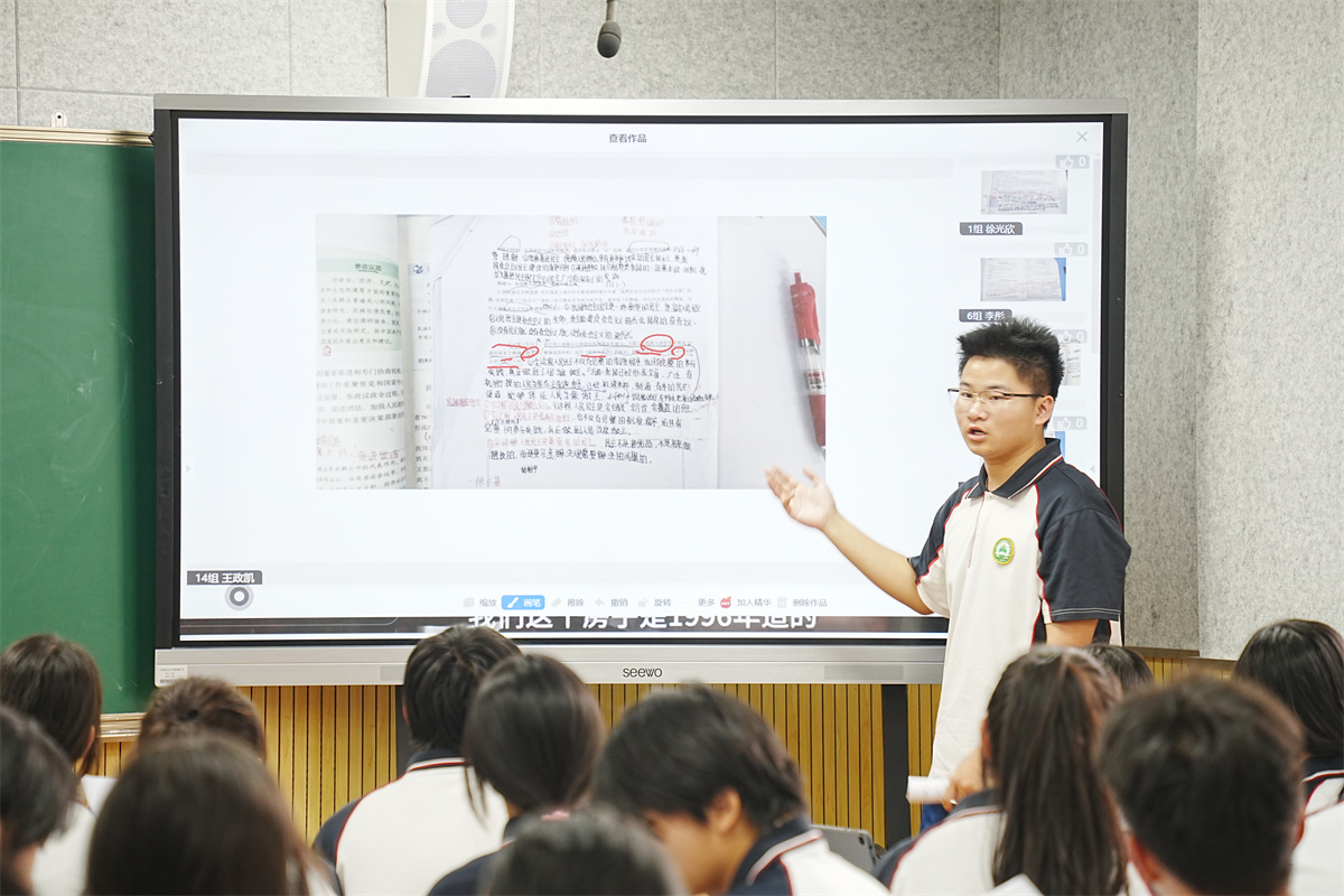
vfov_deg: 9.9
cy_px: 448
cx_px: 672
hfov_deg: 14.8
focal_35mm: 139
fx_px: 5189
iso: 800
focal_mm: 139
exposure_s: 1/60
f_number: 5
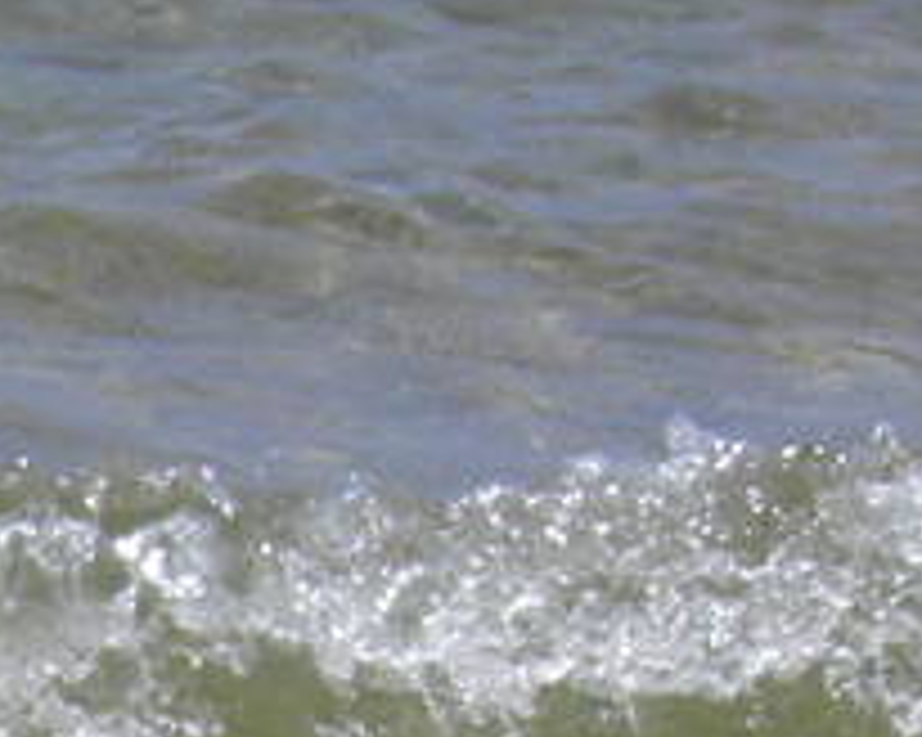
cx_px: -2564
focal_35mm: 1076
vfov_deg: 1.4
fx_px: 29361
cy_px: 2009
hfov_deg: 1.8
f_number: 5.7
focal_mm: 25.4
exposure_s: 1/500
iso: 50
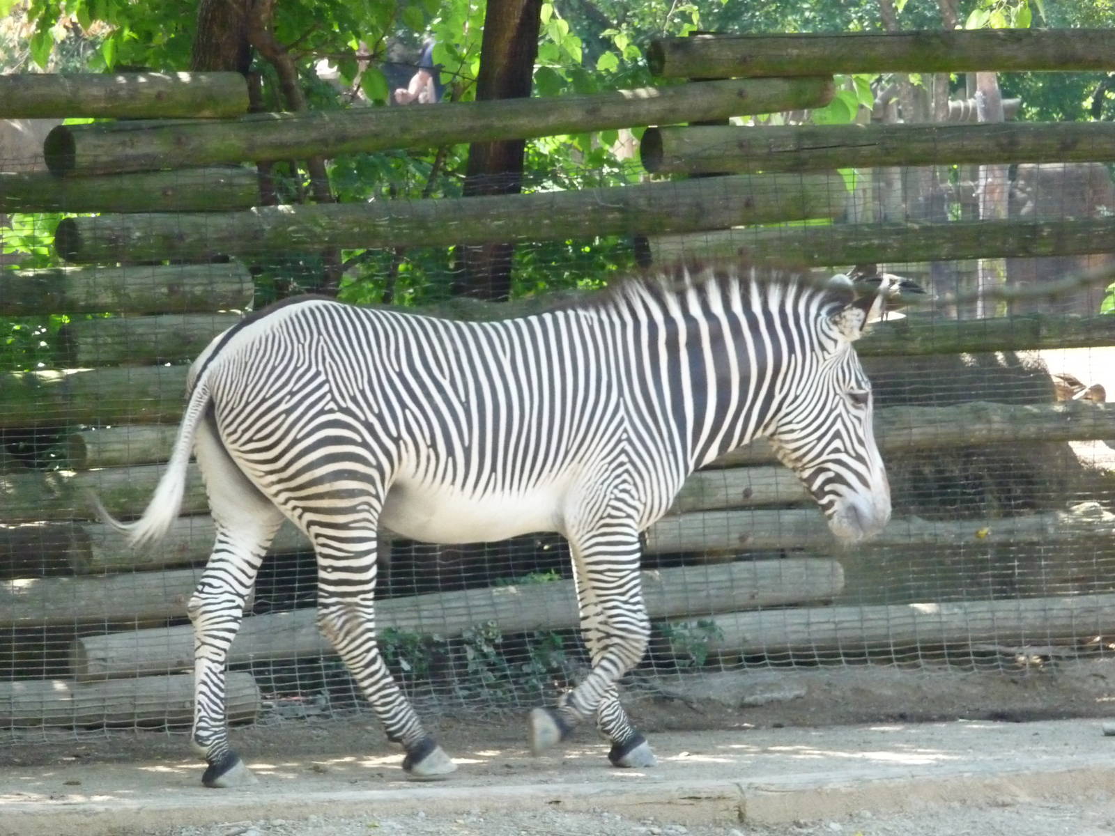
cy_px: 418
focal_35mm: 280
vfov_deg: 5.3
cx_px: 558
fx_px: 9019
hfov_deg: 7.1
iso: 800
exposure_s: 1/250
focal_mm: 47
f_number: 4.9
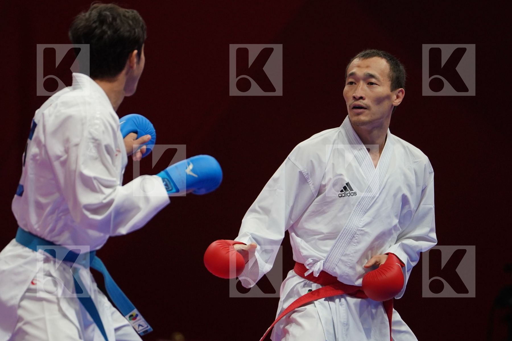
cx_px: 256
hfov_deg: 4.9
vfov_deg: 3.3
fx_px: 5973
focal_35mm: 420
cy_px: 170
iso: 1600
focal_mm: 280
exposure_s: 1/1000
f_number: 4
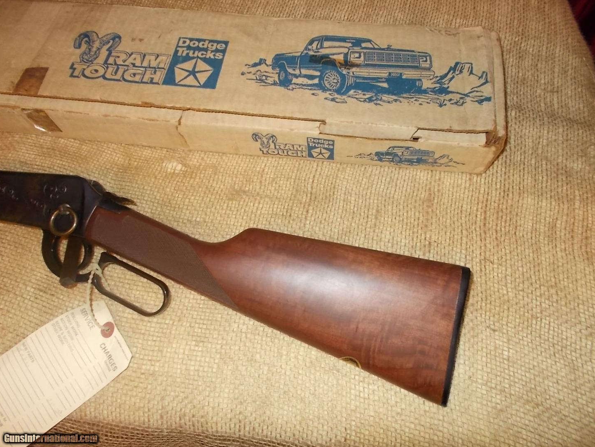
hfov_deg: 65.3
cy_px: 219
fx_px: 464
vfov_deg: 51.4
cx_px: 305
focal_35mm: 27
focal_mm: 4.6
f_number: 3.2
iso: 200
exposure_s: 1/25
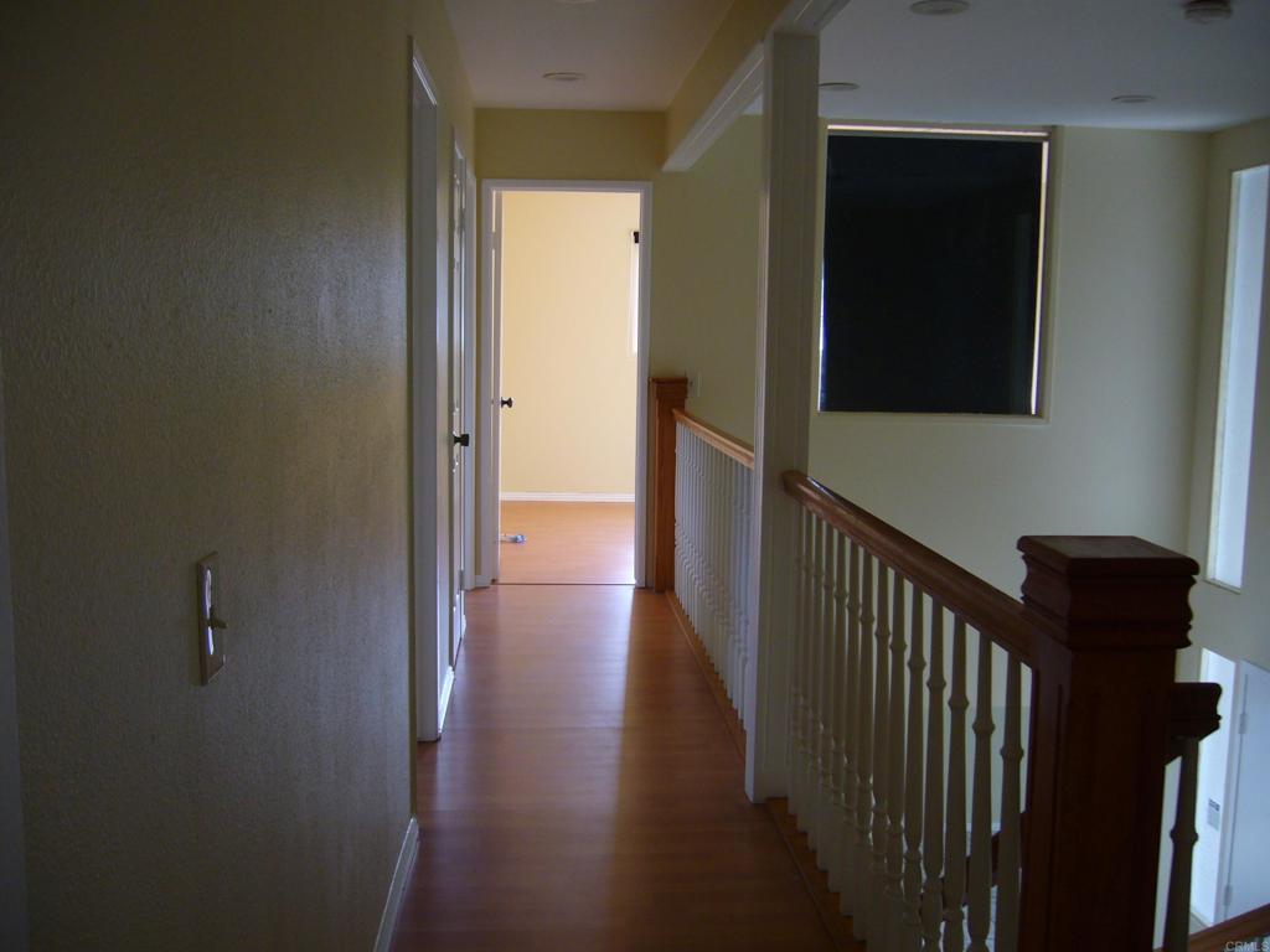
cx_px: 635
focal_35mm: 35
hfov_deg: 52.6
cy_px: 476
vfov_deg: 40.7
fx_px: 1284
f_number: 2.8
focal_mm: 5.8
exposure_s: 1/80
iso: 100
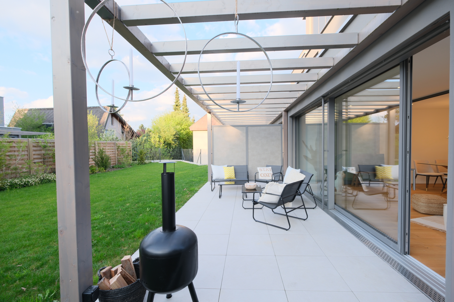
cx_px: 227
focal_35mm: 15
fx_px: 189
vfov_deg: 77.3
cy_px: 151
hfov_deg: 100.4
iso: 125
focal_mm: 10
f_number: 4
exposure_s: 1/45
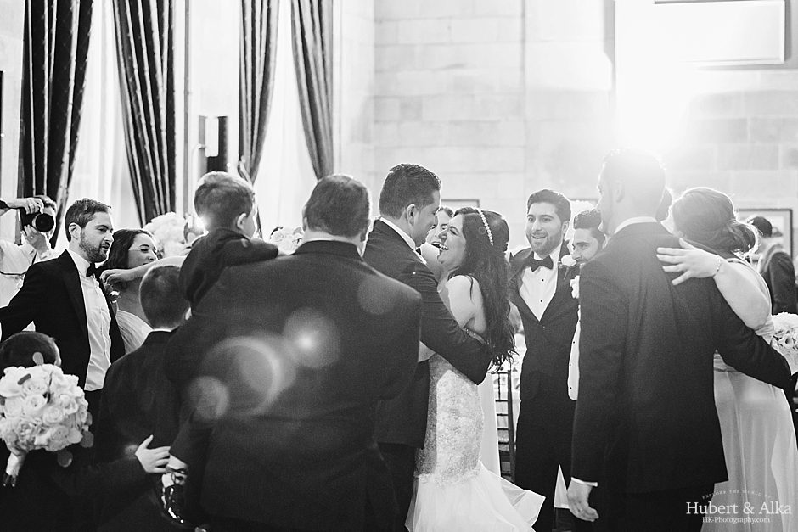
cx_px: 399
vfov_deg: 19.5
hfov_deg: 28.8
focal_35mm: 70
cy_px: 266
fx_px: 1552
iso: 1600
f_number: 2.8
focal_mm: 70
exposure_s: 1/125
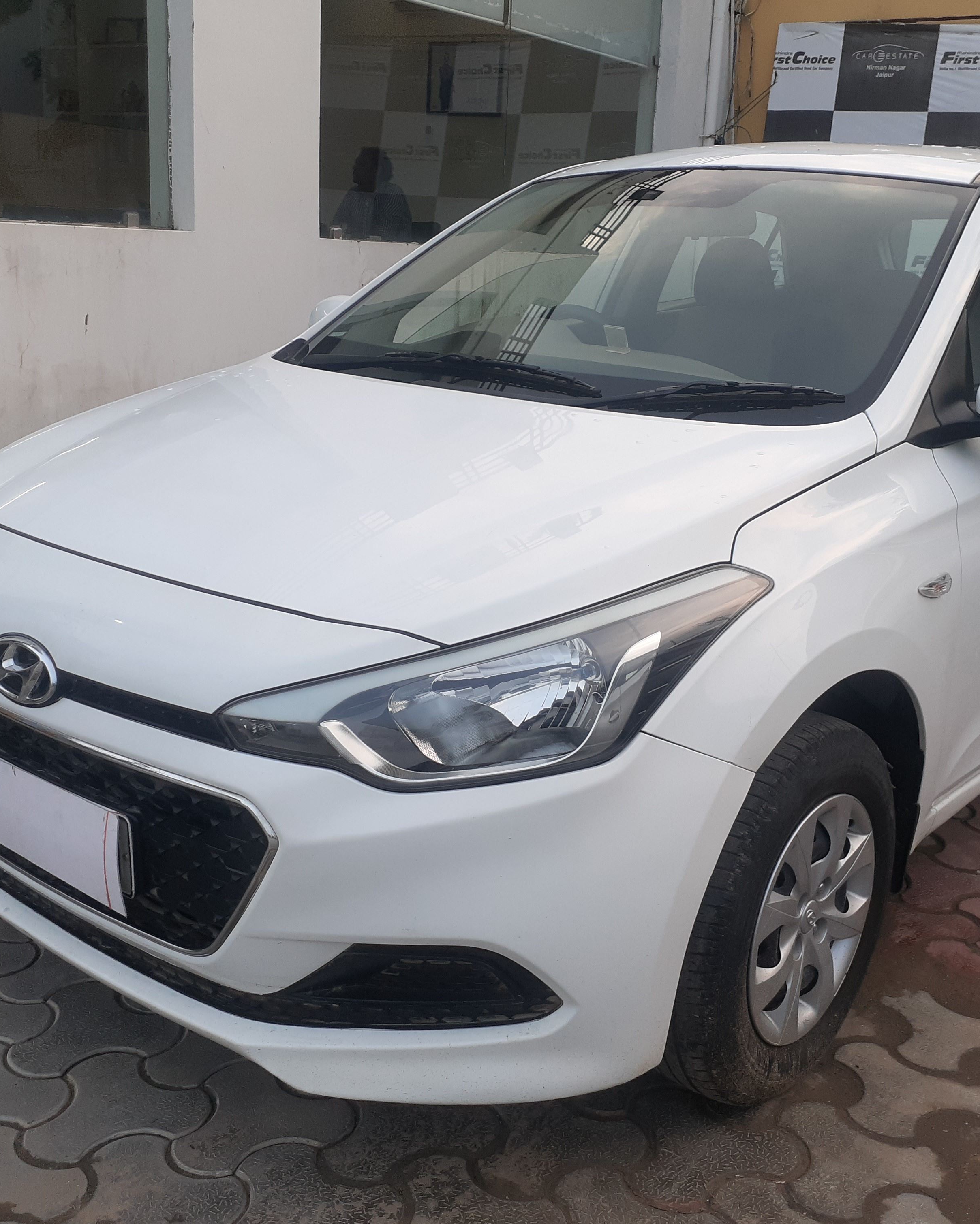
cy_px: 614
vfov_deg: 50.3
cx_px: 573
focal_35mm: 36
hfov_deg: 41.0
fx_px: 1305
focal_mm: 3.6
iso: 40
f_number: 1.9
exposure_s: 1/137
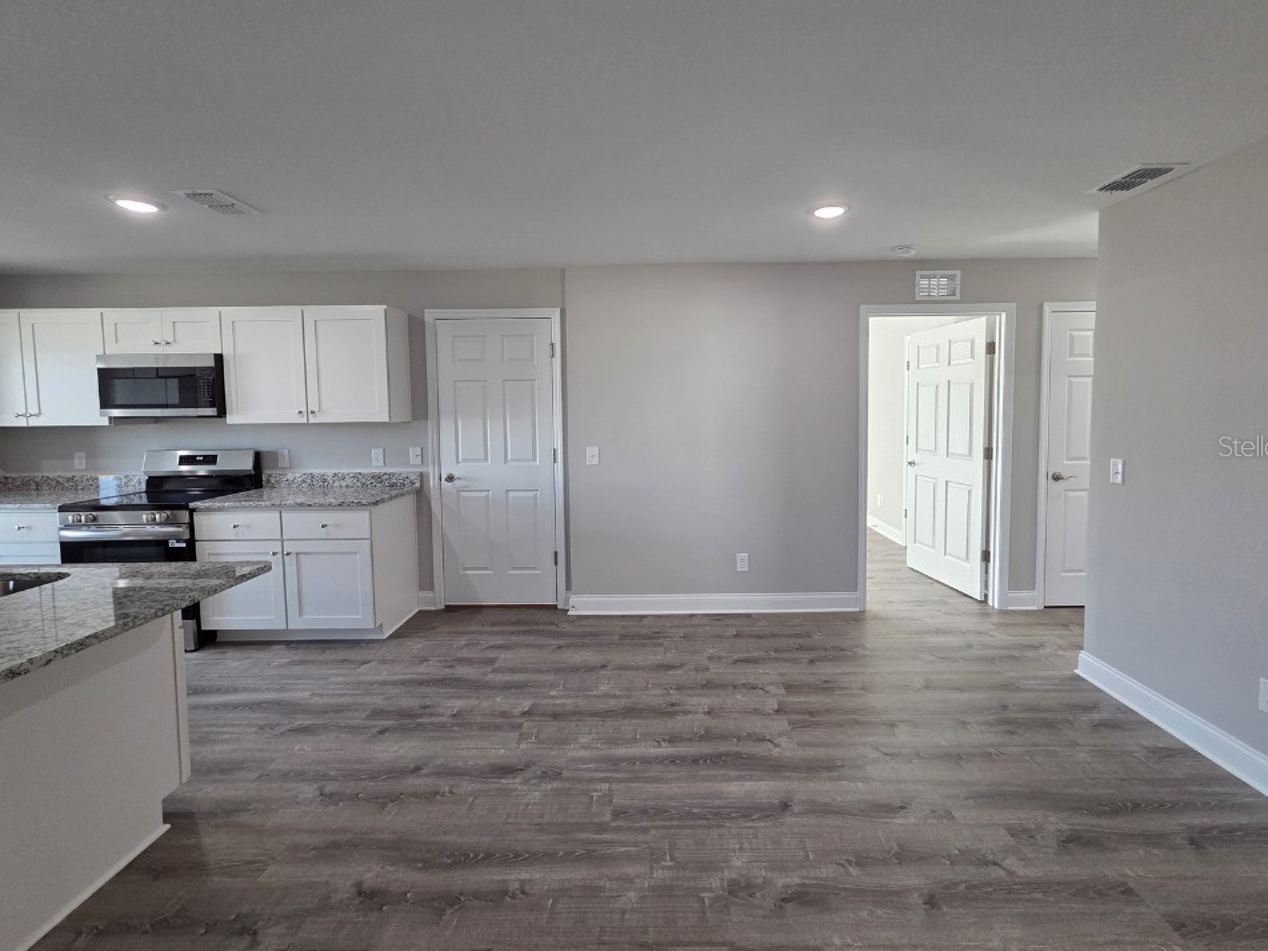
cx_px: 661
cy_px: 445
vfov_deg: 85.6
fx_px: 513
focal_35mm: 14
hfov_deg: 102.0
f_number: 2.2
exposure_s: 1/120
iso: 200
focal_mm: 2.2
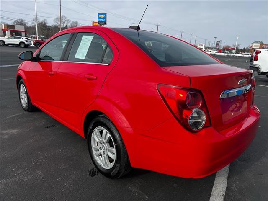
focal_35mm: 26
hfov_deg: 67.3
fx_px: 201
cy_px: 100
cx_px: 134
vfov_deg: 53.1
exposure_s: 1/2841
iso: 50
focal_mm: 5.7
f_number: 1.5
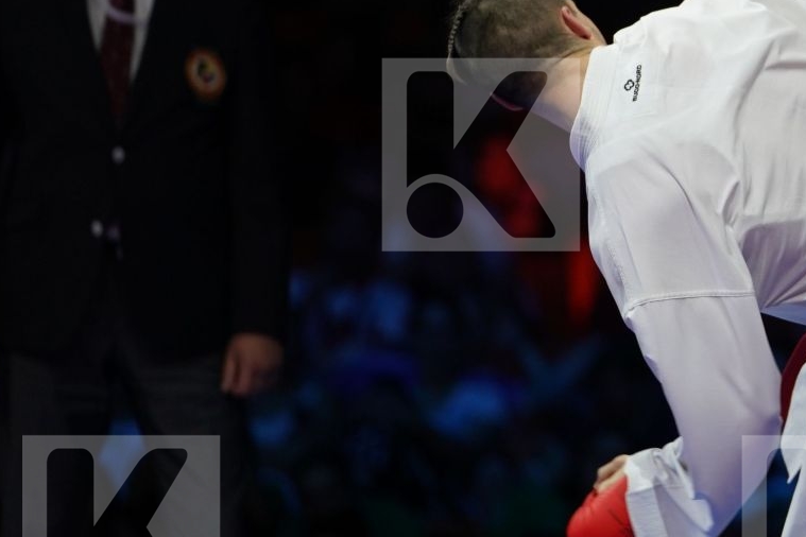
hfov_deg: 4.3
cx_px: 841
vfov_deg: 2.9
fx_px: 10612
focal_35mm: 474
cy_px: 155
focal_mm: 200
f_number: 2.8
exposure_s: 1/1000
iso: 800
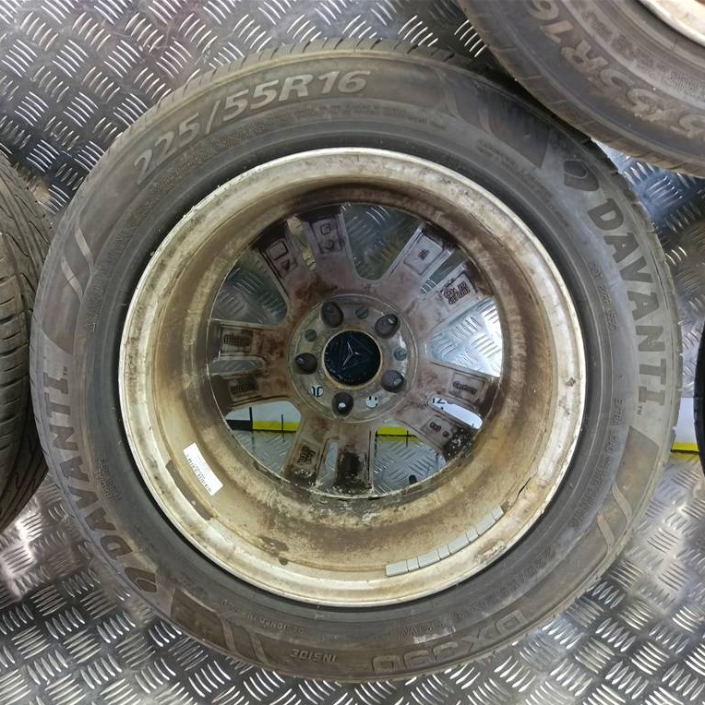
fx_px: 737
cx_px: 338
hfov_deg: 51.1
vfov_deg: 51.1
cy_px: 353
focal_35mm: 32
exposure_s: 1/33.3
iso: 282
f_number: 1.6
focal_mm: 4.11
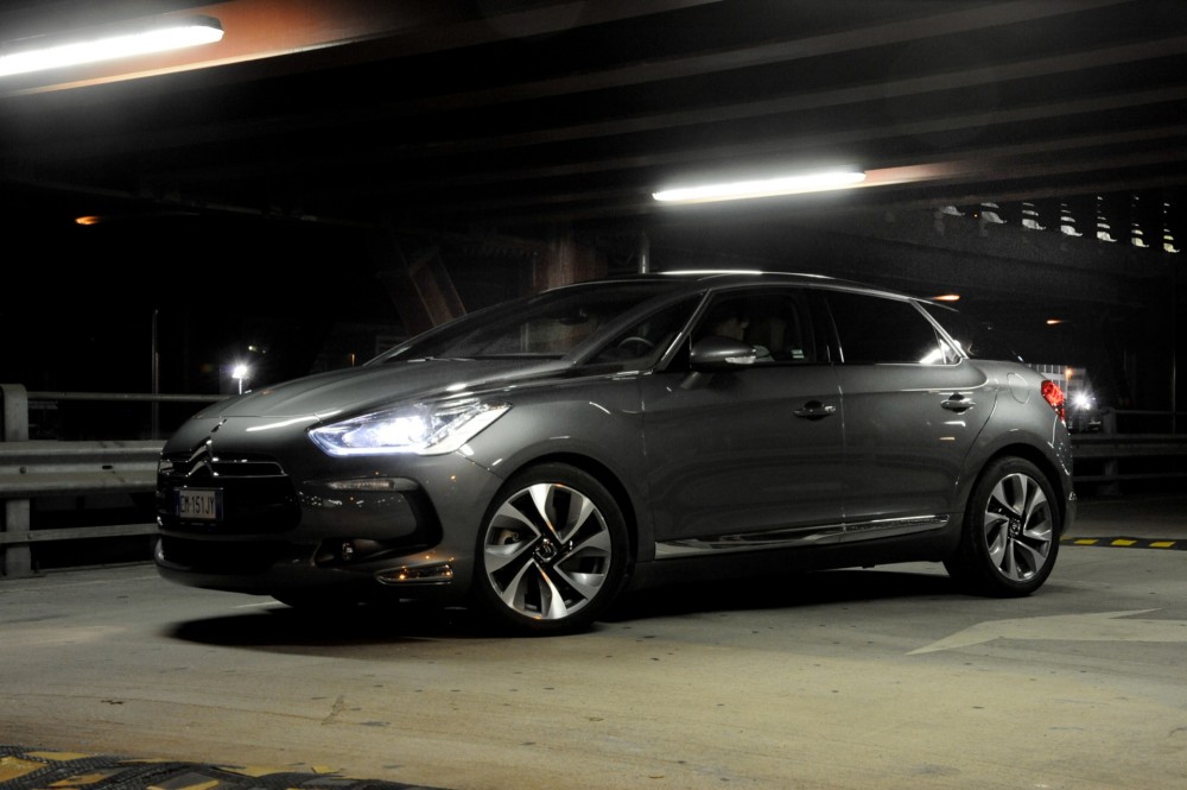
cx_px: 594
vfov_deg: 25.9
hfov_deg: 38.2
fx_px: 1713
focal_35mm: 52
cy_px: 395
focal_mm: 52
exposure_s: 1/10
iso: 3200
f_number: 10
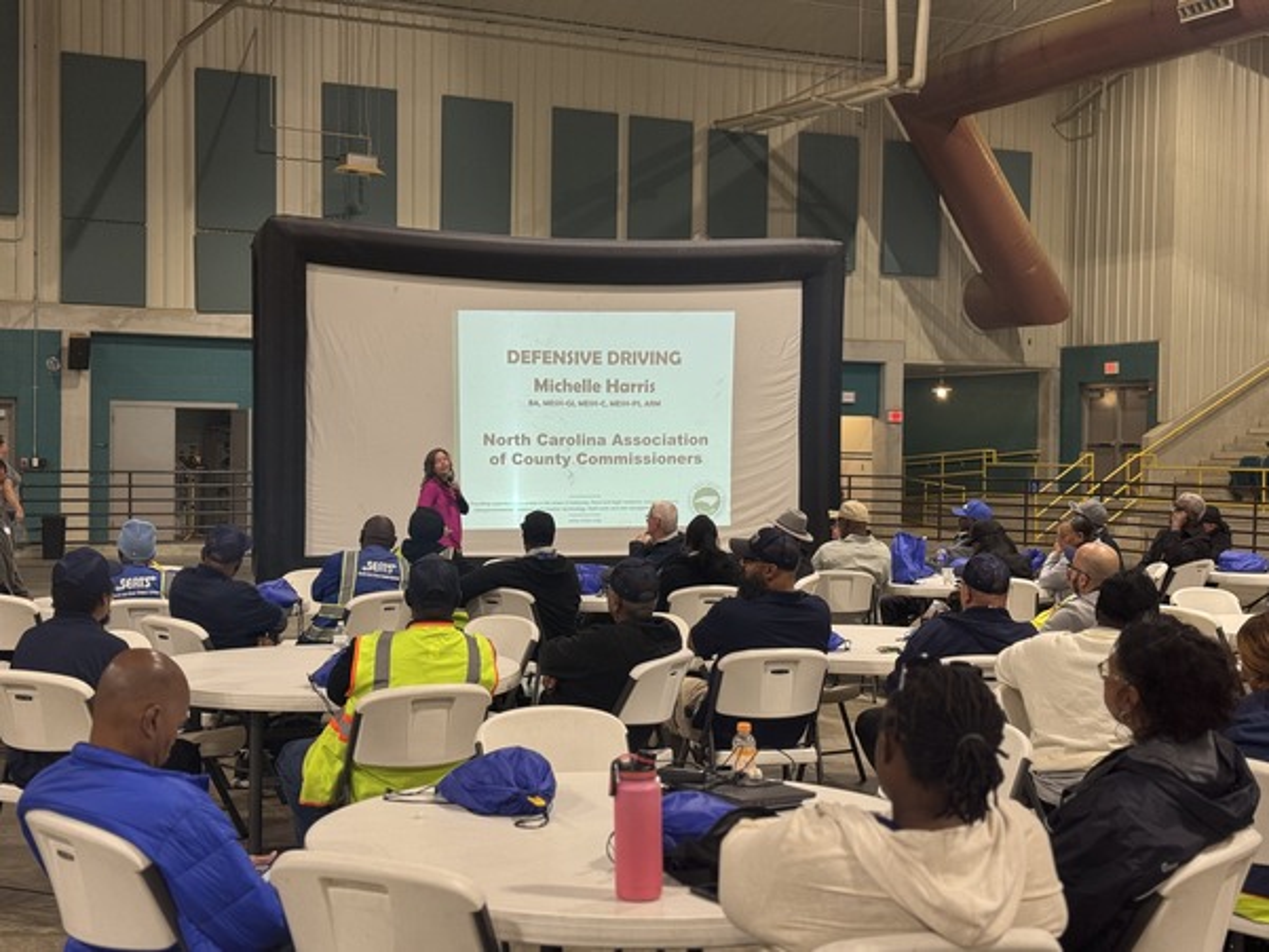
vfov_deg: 30.3
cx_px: 634
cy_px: 476
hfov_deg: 39.6
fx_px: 1760
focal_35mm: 48
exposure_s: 1/60
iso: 50
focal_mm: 6.76
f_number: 1.78
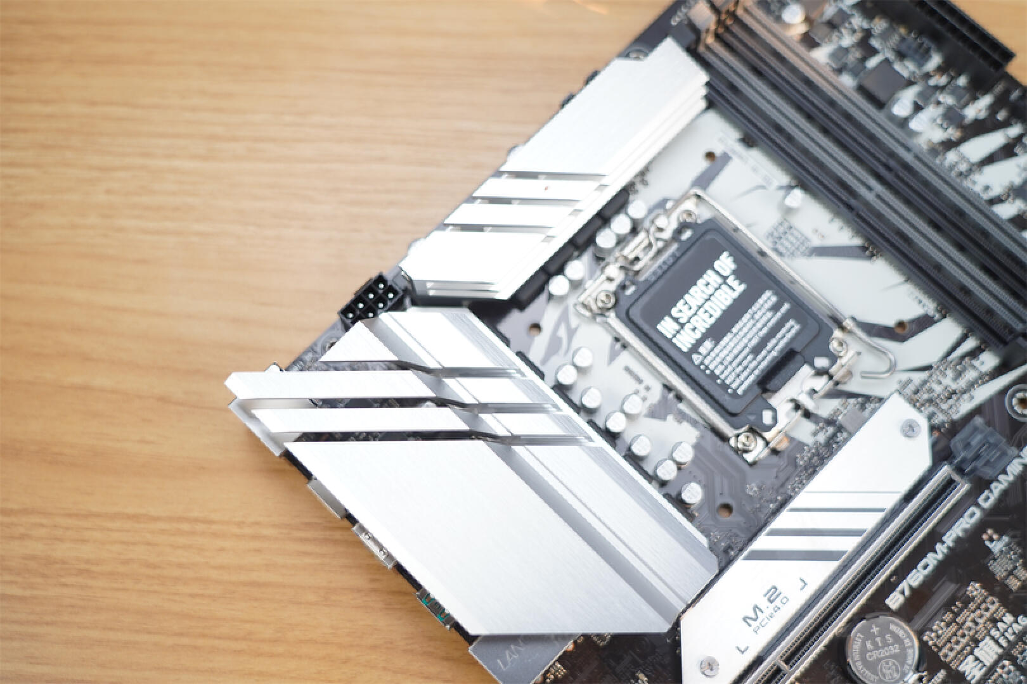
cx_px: 514
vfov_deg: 29.9
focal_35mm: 45
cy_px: 342
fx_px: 1284
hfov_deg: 43.6
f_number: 4
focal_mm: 45
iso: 400
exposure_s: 1/100
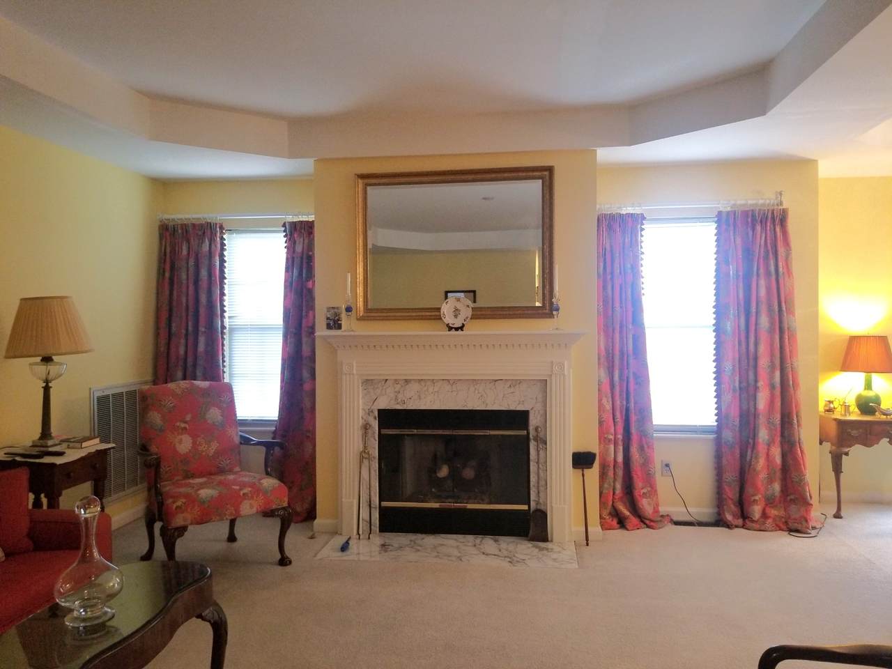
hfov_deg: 67.3
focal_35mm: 26
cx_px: 446
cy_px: 334
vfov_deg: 53.1
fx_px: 670
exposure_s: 1/30
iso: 250
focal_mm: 4.3
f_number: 1.7
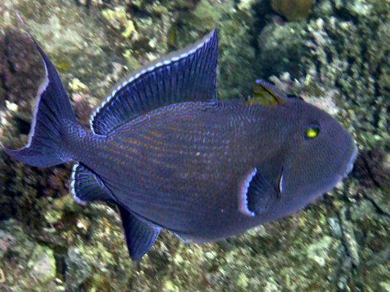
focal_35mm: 162
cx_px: 195
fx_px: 1826
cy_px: 146
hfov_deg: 12.2
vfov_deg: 9.2
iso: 400
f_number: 5.9
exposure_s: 1/100
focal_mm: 22.8
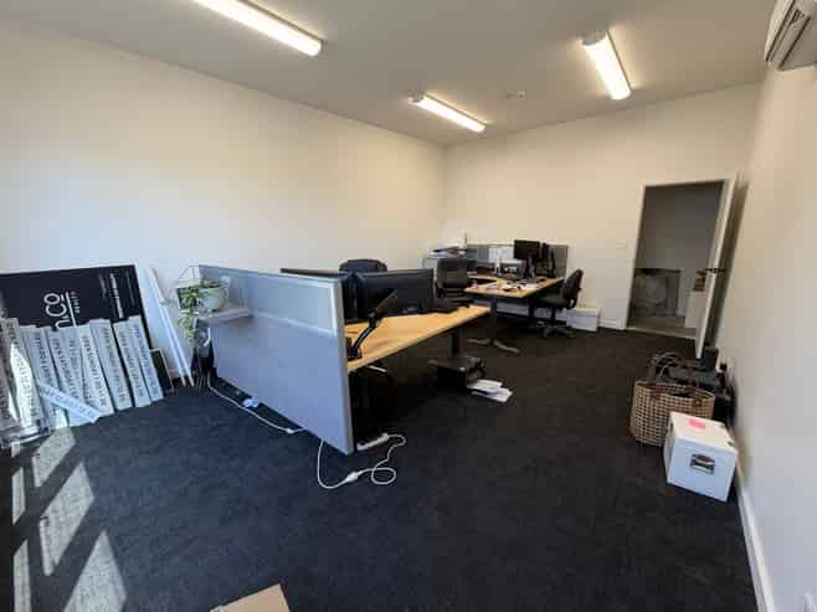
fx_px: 330
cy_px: 306
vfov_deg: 85.6
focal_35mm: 14
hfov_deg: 102.1
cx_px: 408
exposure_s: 1/100
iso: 64
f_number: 2.2
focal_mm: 2.22
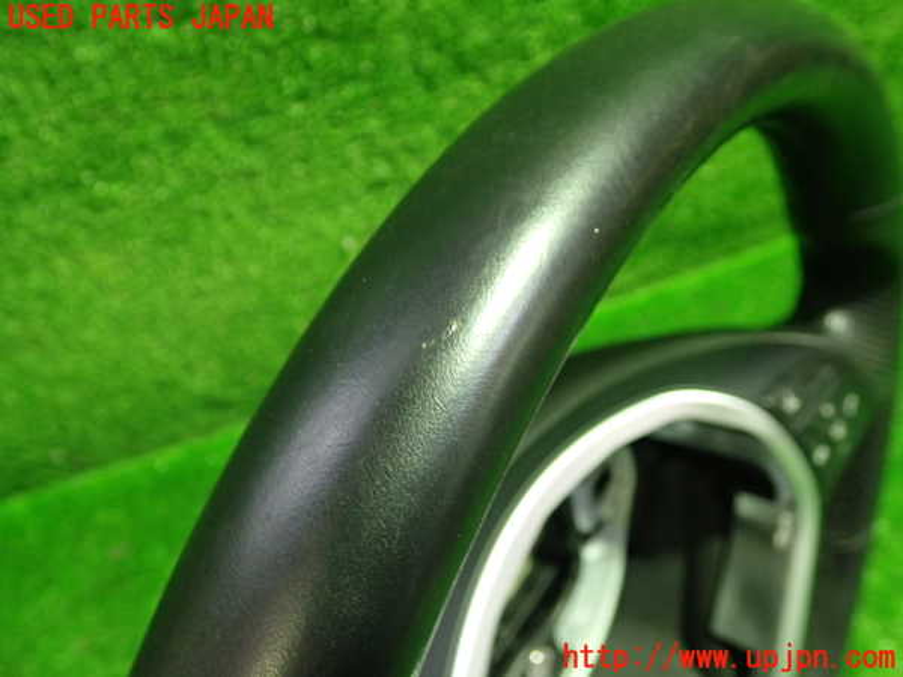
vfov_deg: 46.8
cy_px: 338
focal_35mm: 30
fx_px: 783
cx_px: 452
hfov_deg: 60.0
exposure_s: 1/30
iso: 500
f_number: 2.3
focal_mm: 5.4
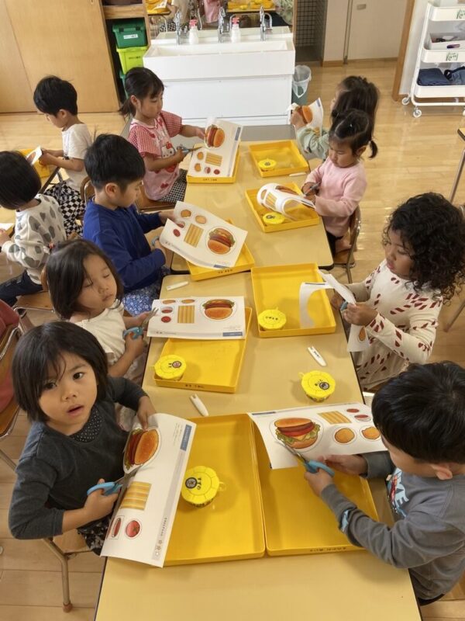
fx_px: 466
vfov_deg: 67.3
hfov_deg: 53.1
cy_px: 310
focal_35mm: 26
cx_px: 232
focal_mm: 4.25
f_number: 1.8
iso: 64
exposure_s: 1/122
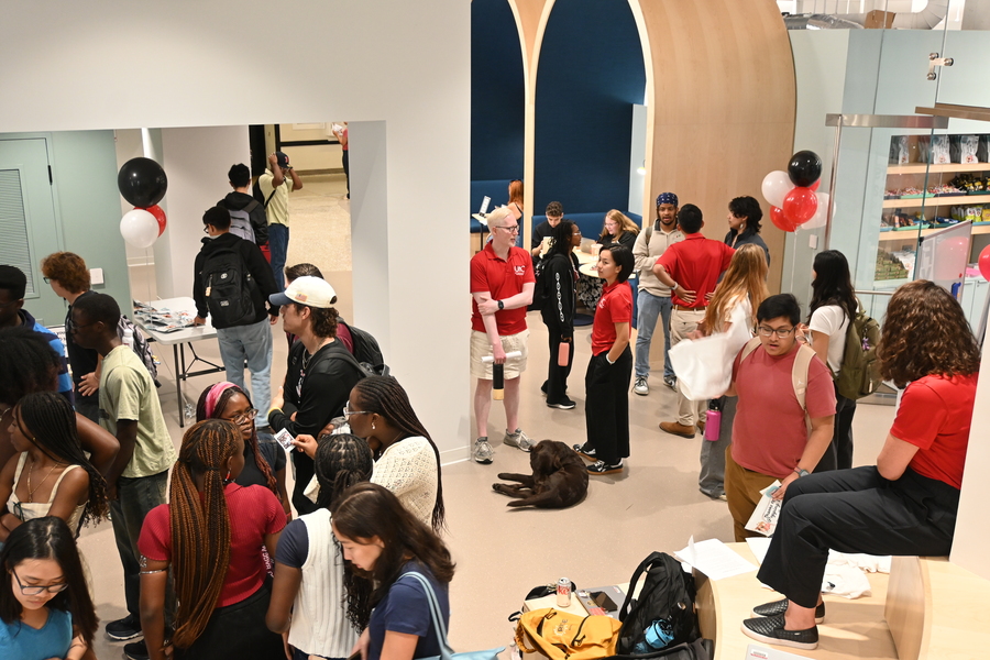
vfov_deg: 38.4
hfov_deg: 55.1
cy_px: 330
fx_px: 949
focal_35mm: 34
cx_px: 495
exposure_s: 1/40
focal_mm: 23
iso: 900
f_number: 4.2
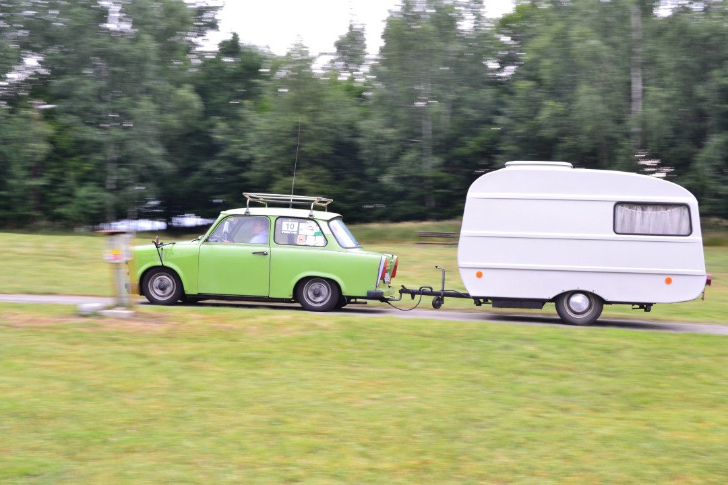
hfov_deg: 36.9
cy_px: 242
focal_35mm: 54
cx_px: 364
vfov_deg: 25.1
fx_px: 1092
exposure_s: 1/25
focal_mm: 36
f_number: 7.1
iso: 400
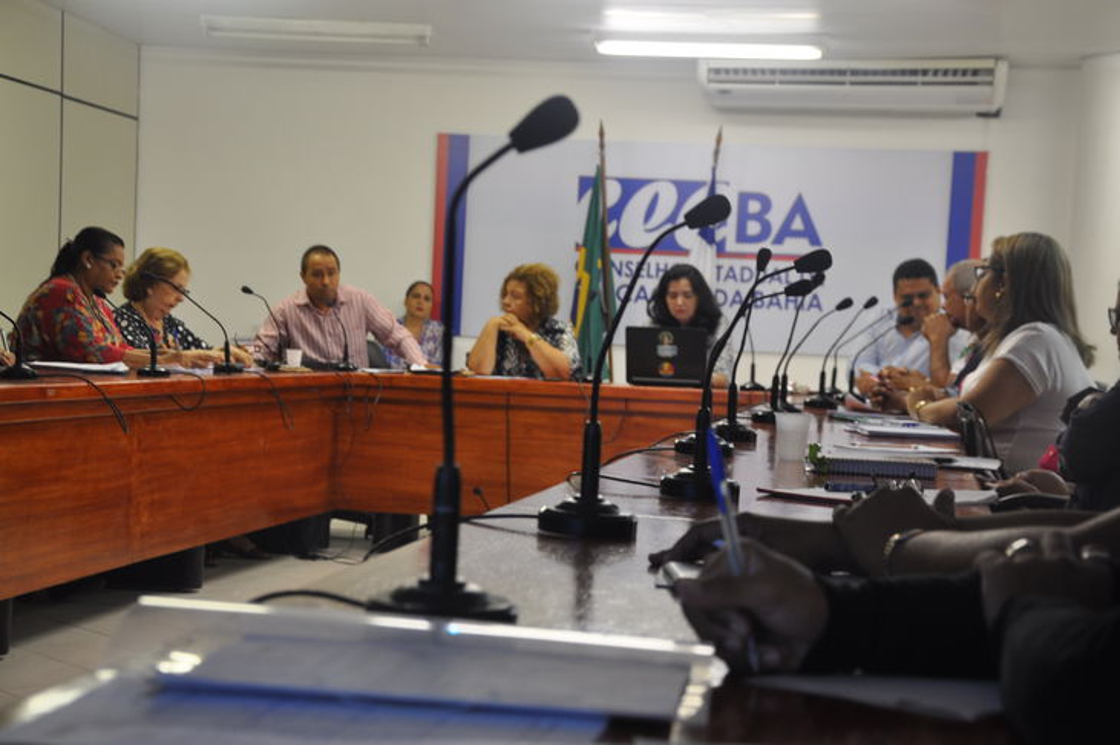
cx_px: 560
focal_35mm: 68
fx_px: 2098
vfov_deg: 20.1
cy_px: 372
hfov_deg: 29.9
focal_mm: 45
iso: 400
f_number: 4.8
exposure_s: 1/15
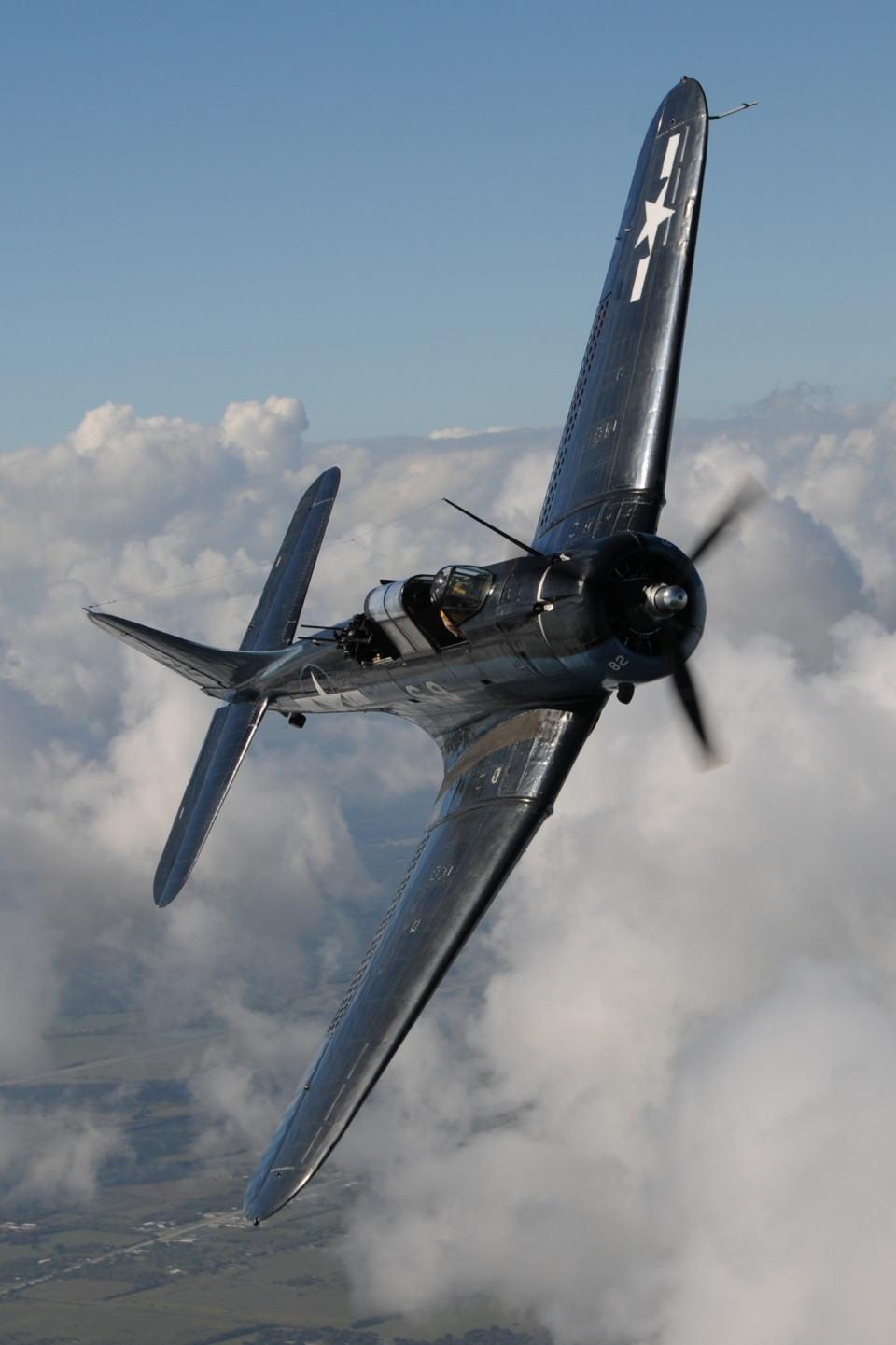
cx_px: 448
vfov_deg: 28.1
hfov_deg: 18.9
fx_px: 2689
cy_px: 672
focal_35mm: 72
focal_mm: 48
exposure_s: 1/640
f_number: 7.1
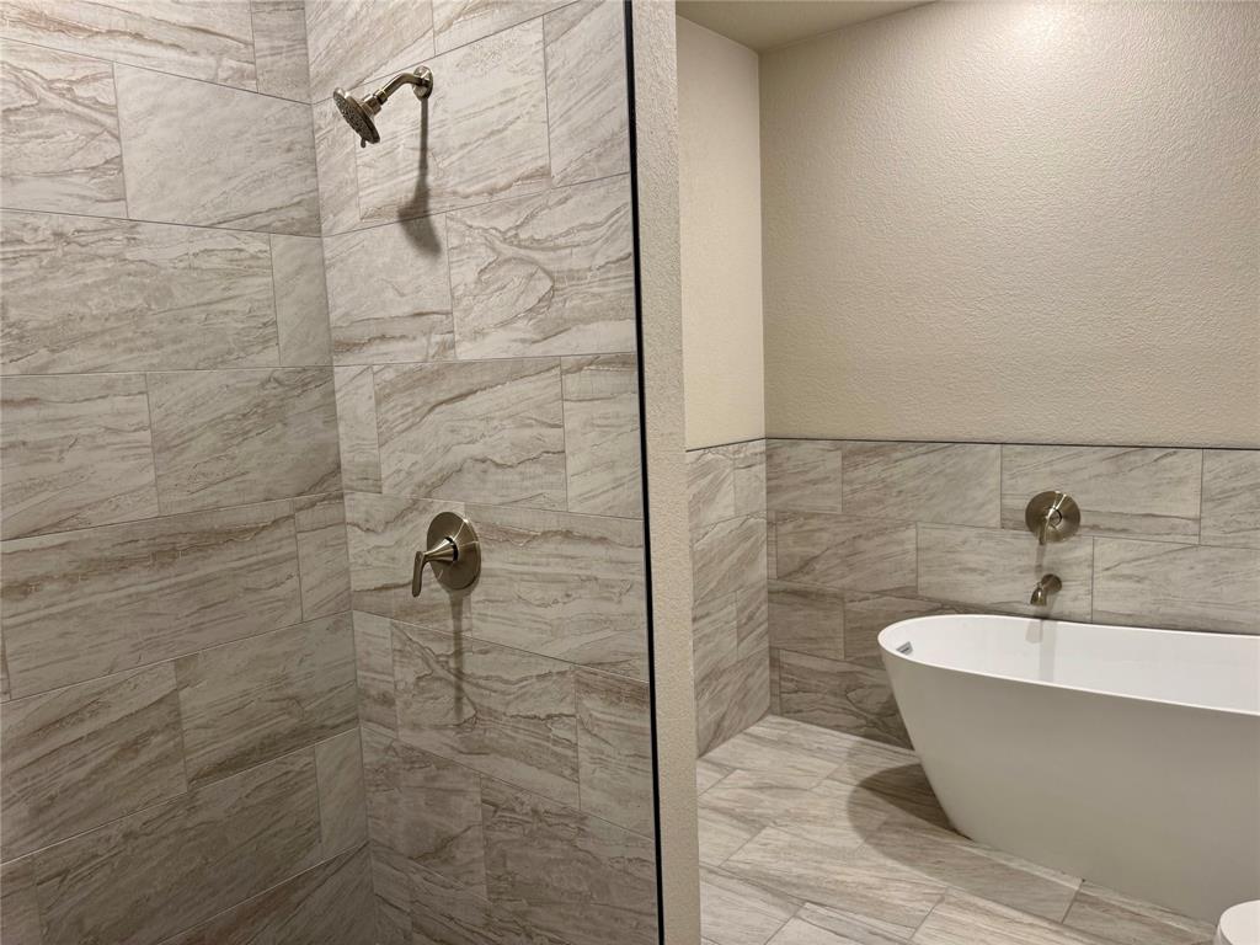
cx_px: 630
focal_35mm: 24
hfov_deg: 71.6
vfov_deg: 56.8
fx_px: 874
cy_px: 472
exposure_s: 1/60
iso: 125
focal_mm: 6.76
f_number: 1.78
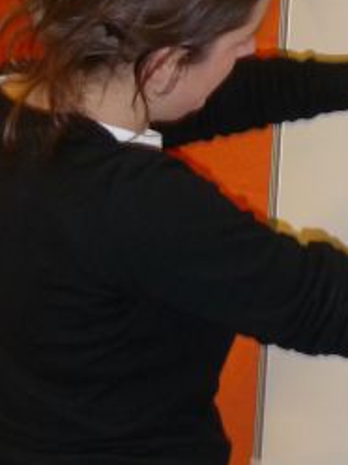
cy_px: 212
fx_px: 1903
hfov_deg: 10.3
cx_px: 372
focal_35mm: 142
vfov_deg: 13.9
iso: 250
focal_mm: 9.3
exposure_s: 1/30
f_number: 4.3
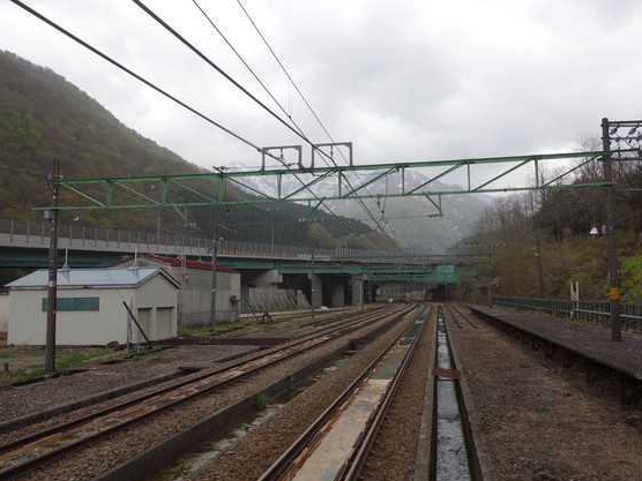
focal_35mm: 31
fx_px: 575
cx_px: 349
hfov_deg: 58.3
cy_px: 245
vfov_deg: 45.4
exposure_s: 1/200
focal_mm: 10.4
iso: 125
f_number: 5.6
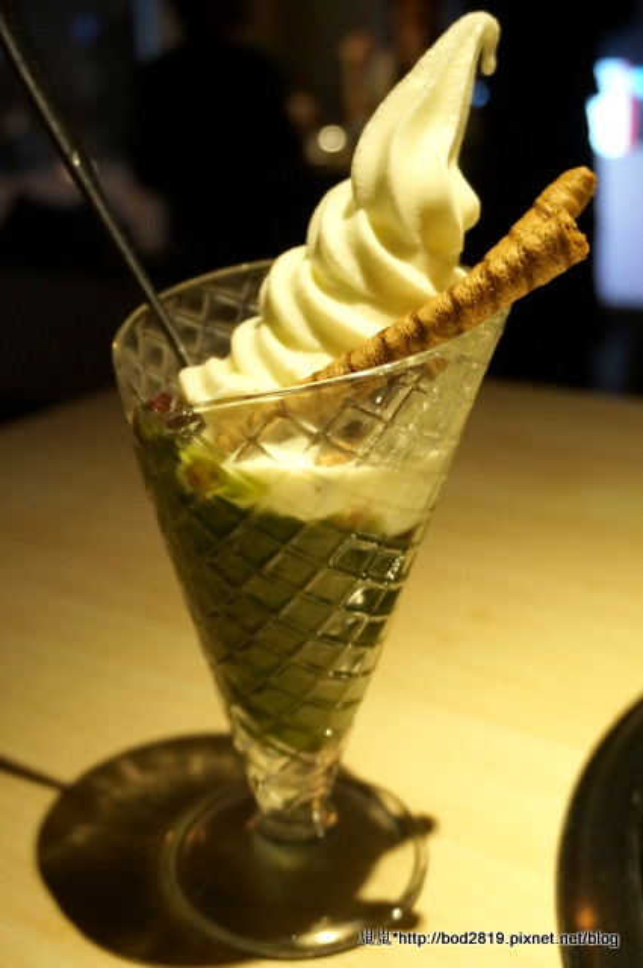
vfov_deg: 49.6
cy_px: 484
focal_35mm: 39
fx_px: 1048
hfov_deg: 34.1
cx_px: 322
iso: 2000
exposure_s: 1/60
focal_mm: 26
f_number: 4.5
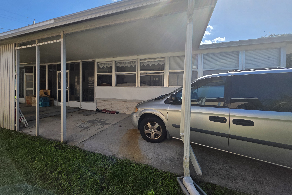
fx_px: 114
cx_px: 142
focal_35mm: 14
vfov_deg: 81.1
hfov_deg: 104.2
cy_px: 90
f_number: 1.9
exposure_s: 1/2308
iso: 40
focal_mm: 2.2
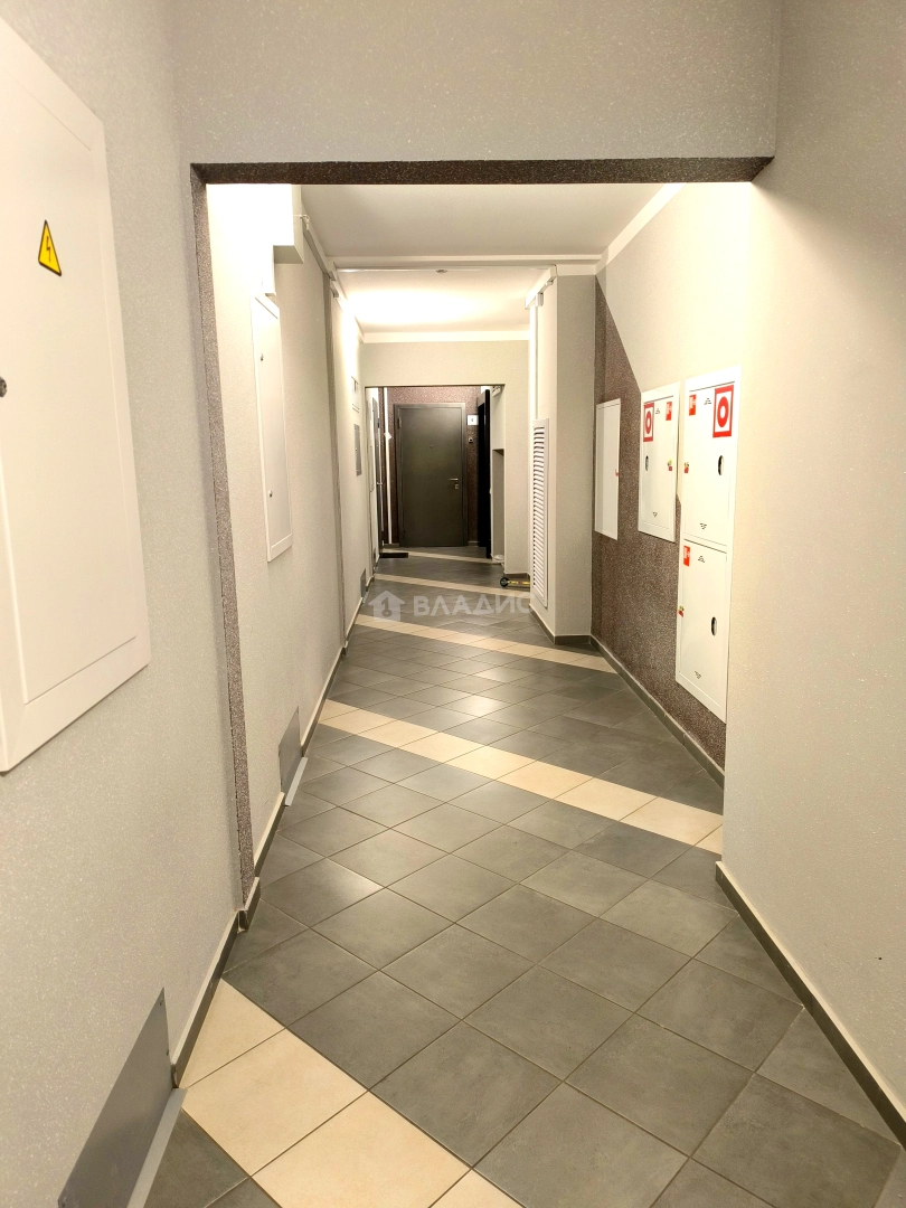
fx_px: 803
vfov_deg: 73.9
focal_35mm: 23
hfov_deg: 58.9
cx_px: 453
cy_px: 604
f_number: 1.65
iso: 1250
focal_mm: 6.14
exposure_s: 1/25
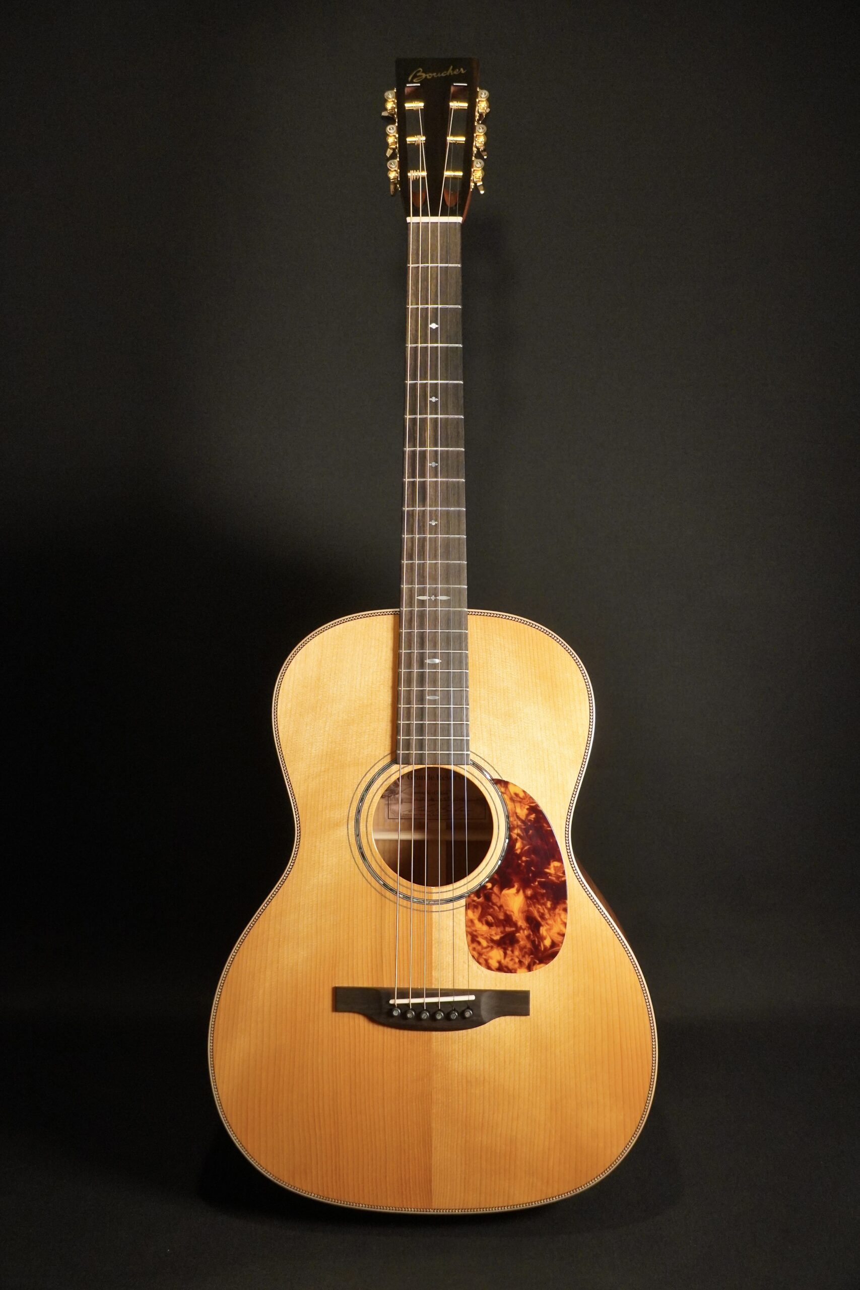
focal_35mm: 44
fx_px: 1558
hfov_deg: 30.9
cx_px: 430
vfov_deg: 45.0
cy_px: 645
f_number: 4.5
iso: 2000
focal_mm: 29
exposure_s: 1/200
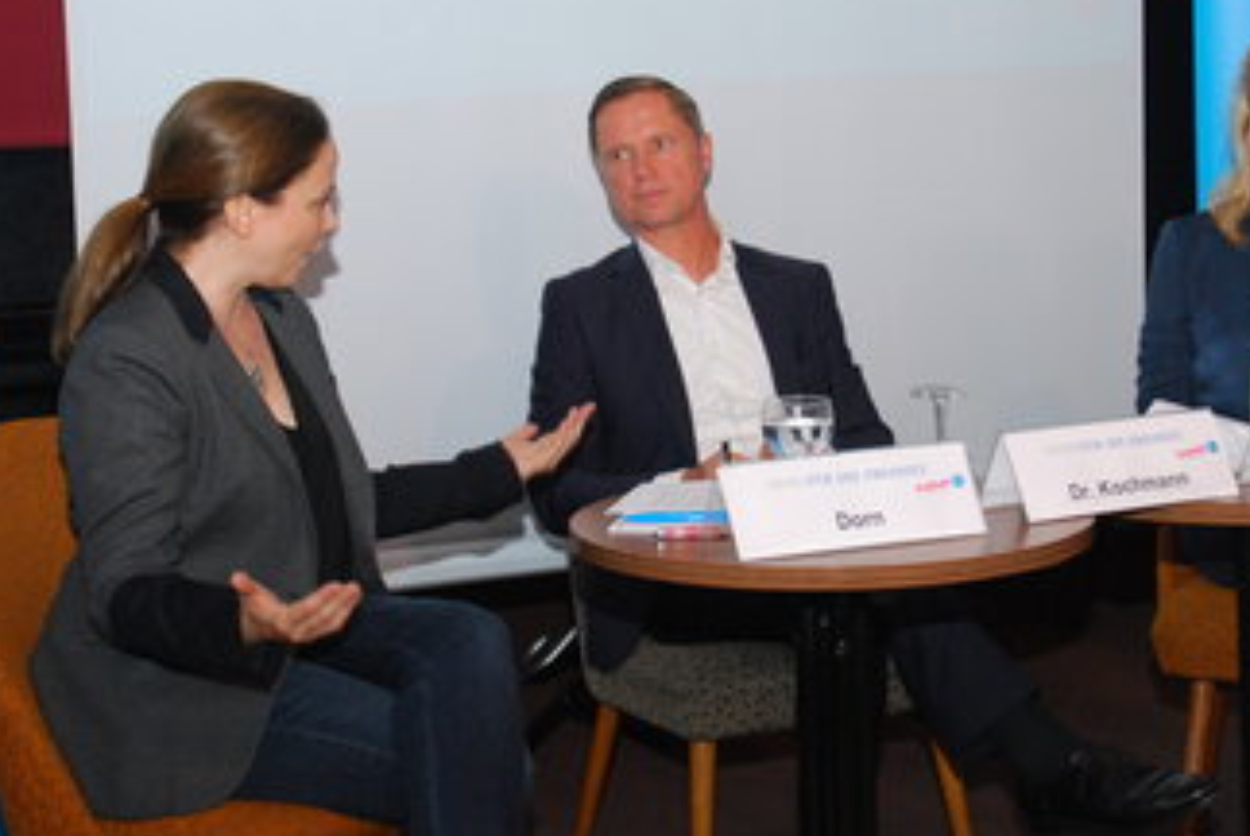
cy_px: 323
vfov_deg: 18.7
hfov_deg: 27.6
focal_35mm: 73
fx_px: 2537
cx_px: 716
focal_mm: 38
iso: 800
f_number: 7.1
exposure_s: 1/60
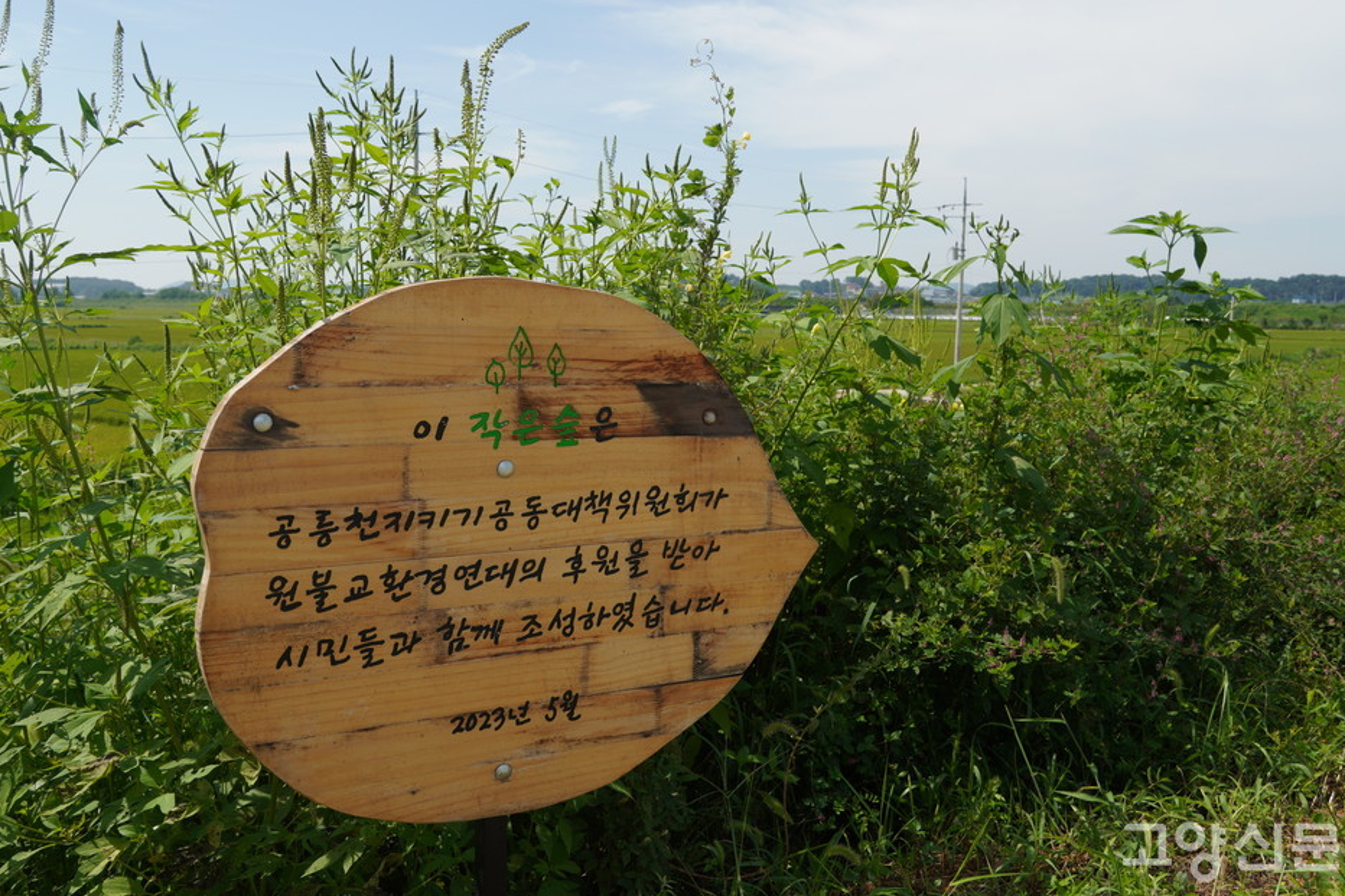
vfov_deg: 38.9
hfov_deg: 55.8
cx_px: 668
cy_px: 443
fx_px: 1270
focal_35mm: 34
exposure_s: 1/250
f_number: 8
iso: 100
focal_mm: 22
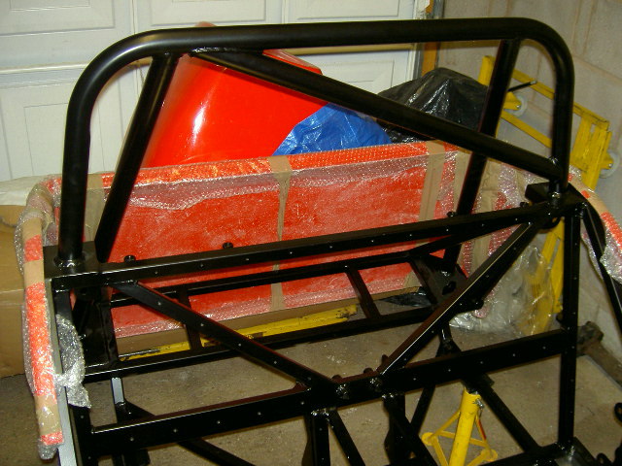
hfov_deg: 47.9
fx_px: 701
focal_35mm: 39
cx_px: 311
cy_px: 233
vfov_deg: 36.8
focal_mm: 8
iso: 100
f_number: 2.8
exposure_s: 1/59.5
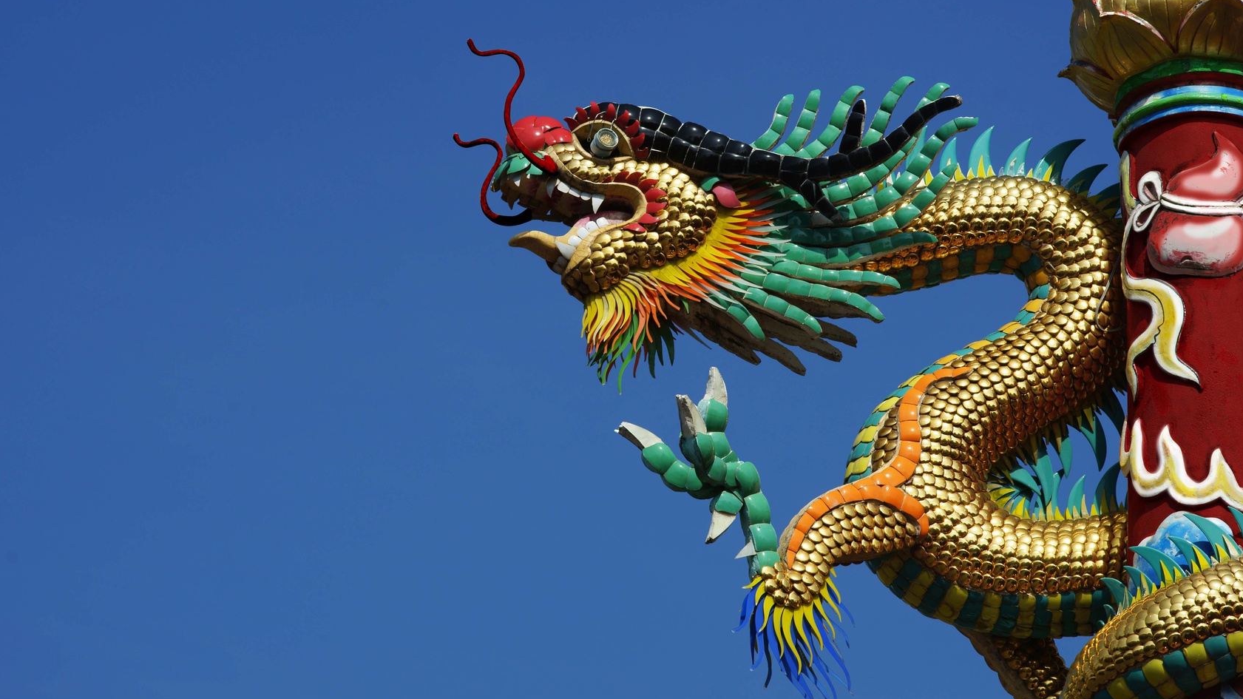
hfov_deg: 15.1
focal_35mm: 142
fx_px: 4680
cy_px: 354
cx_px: 623
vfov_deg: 8.5
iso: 100
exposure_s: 1/400
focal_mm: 135
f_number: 9
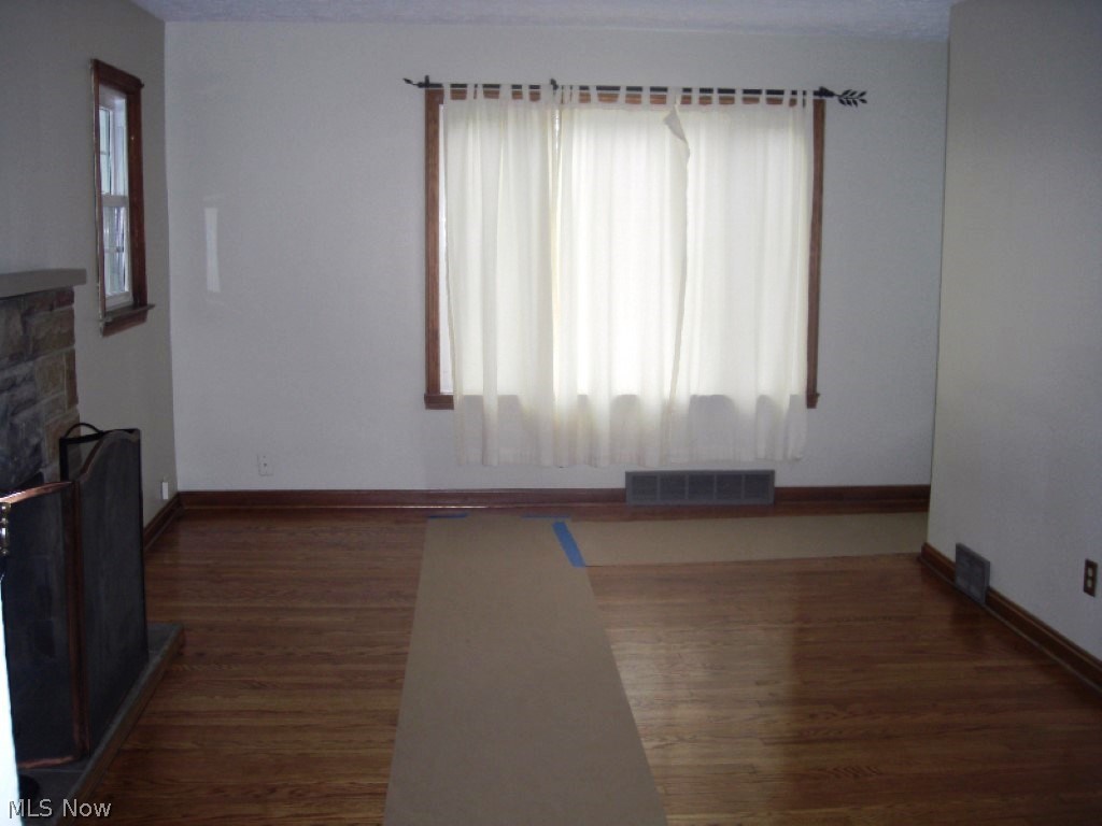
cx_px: 551
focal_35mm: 38
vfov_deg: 37.7
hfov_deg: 49.0
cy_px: 413
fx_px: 1210
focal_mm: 7.9
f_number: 2.8
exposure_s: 1/60
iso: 200
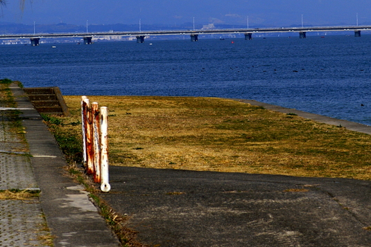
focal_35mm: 215
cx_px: 198
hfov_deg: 9.6
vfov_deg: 6.4
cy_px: 26
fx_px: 2216
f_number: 4.5
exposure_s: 1/2000
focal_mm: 75
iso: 100
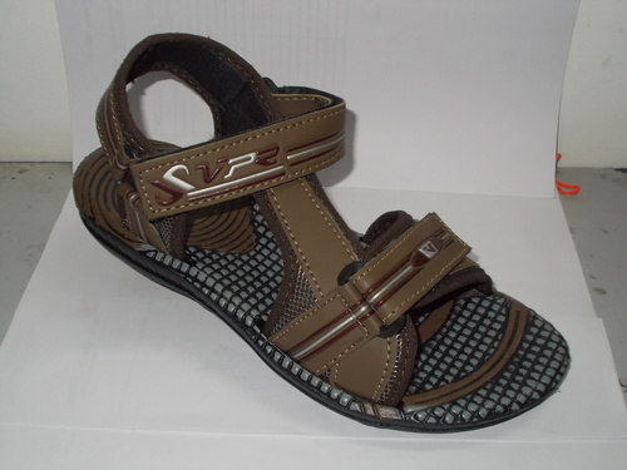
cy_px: 235
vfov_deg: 32.9
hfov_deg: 42.9
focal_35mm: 44
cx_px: 314
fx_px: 797
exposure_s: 1/30
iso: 200
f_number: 4.2
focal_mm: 7.9
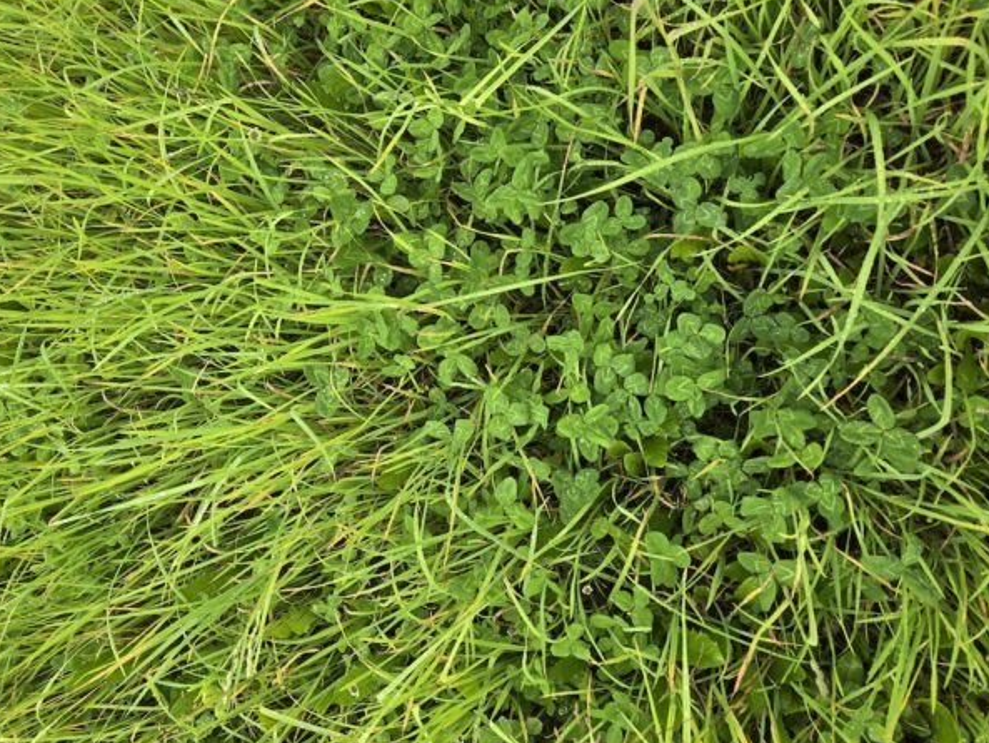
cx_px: 482
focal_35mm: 27
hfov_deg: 65.3
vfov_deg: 51.3
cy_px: 329
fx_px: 772
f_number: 1.8
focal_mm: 5.4
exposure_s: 1/261
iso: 25
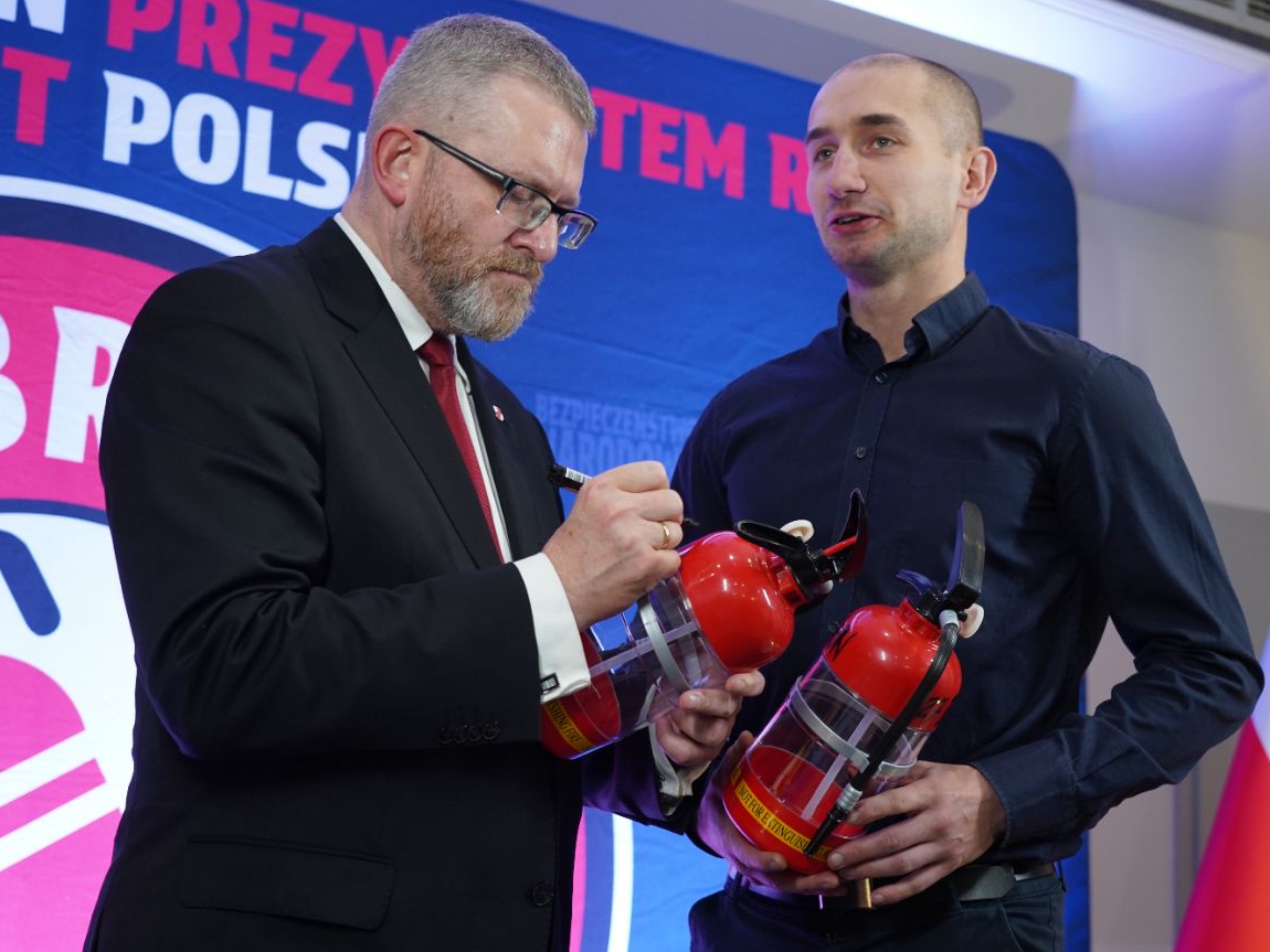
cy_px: 475
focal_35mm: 50
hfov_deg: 38.2
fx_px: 1835
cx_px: 688
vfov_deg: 29.1
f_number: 4.5
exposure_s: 1/125
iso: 1600
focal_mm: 46
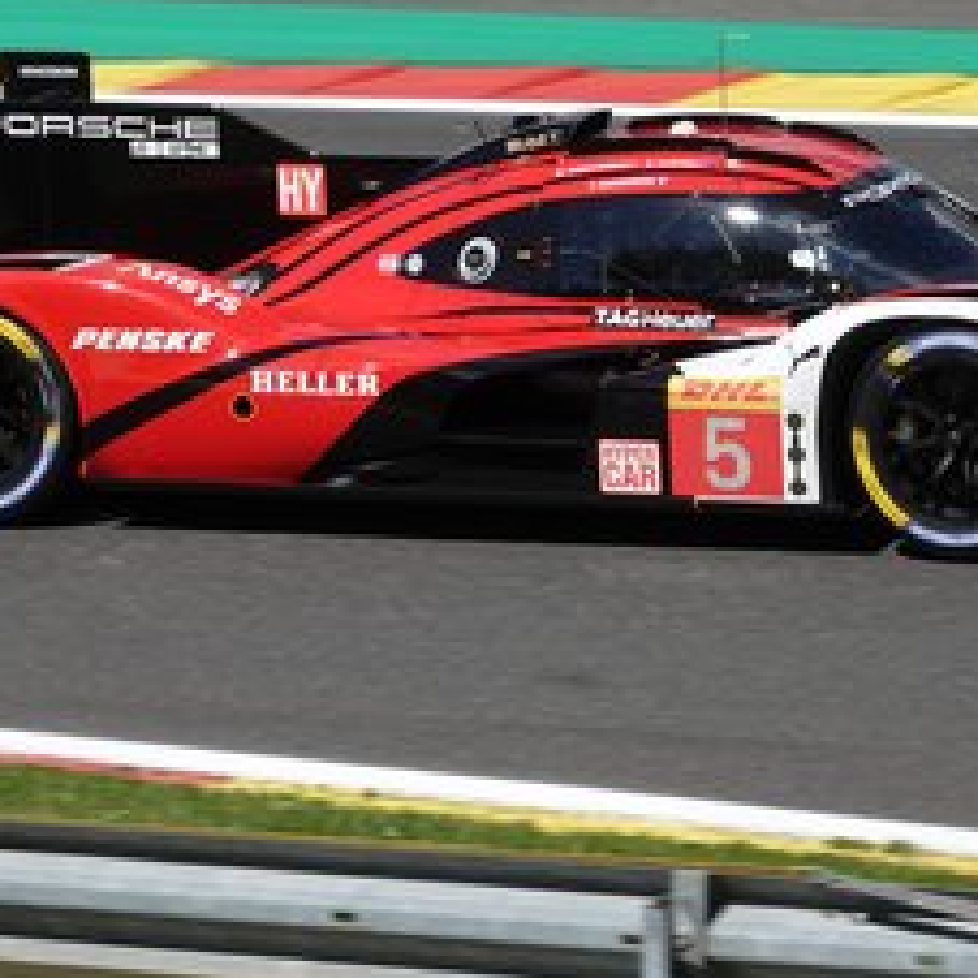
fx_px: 10356
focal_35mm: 324
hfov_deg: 5.4
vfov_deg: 5.4
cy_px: 383
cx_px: 513
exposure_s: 1/800
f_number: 5
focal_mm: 70.27
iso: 100
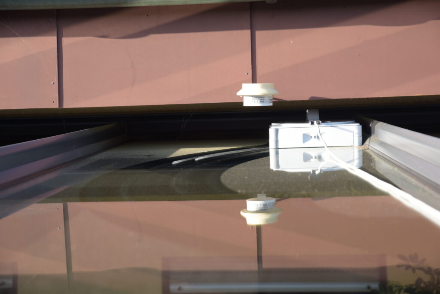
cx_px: 220
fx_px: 856
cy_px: 147
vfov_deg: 19.5
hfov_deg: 28.8
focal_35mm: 70
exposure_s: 1/320
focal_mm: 70
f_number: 5.6
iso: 320
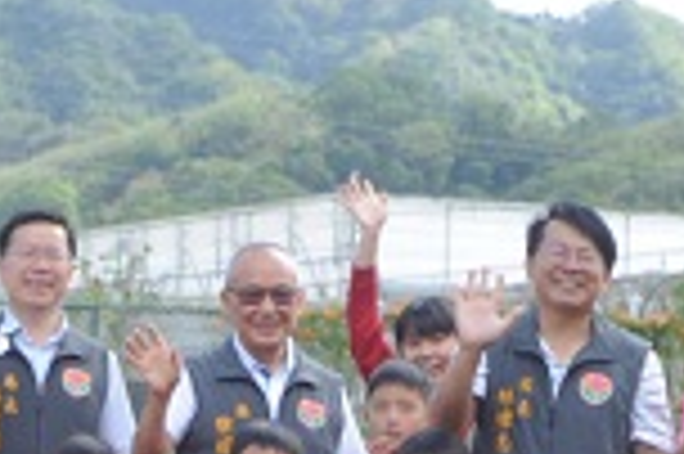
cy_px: 155
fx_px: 3758
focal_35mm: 198
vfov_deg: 6.9
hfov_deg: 10.4
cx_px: 261
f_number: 7.1
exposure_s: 1/800
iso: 1250
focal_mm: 38
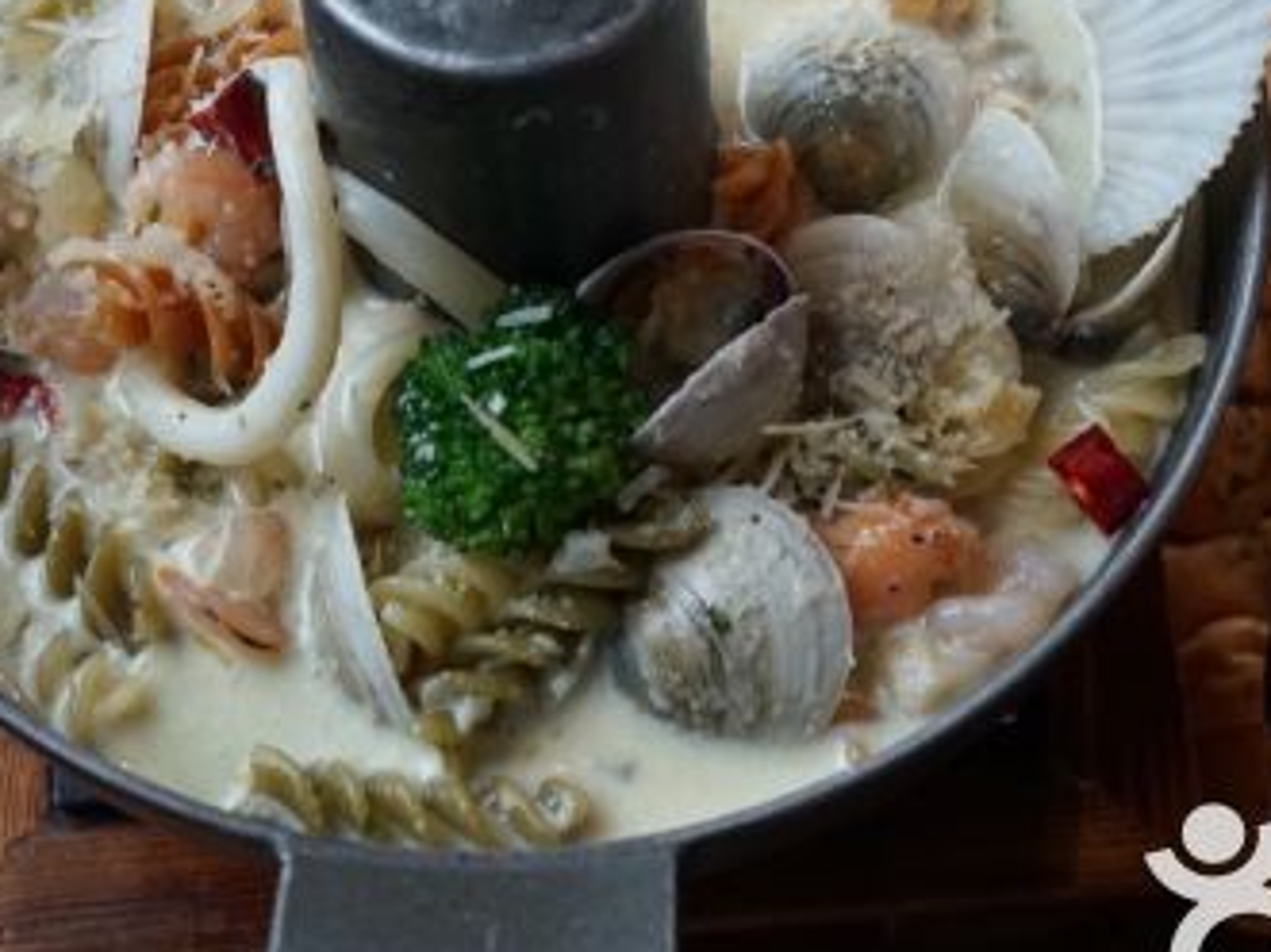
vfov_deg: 24.4
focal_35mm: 59
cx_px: 764
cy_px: 198
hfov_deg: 32.6
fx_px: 2166
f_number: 6.3
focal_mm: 29
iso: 2000
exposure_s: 1/60
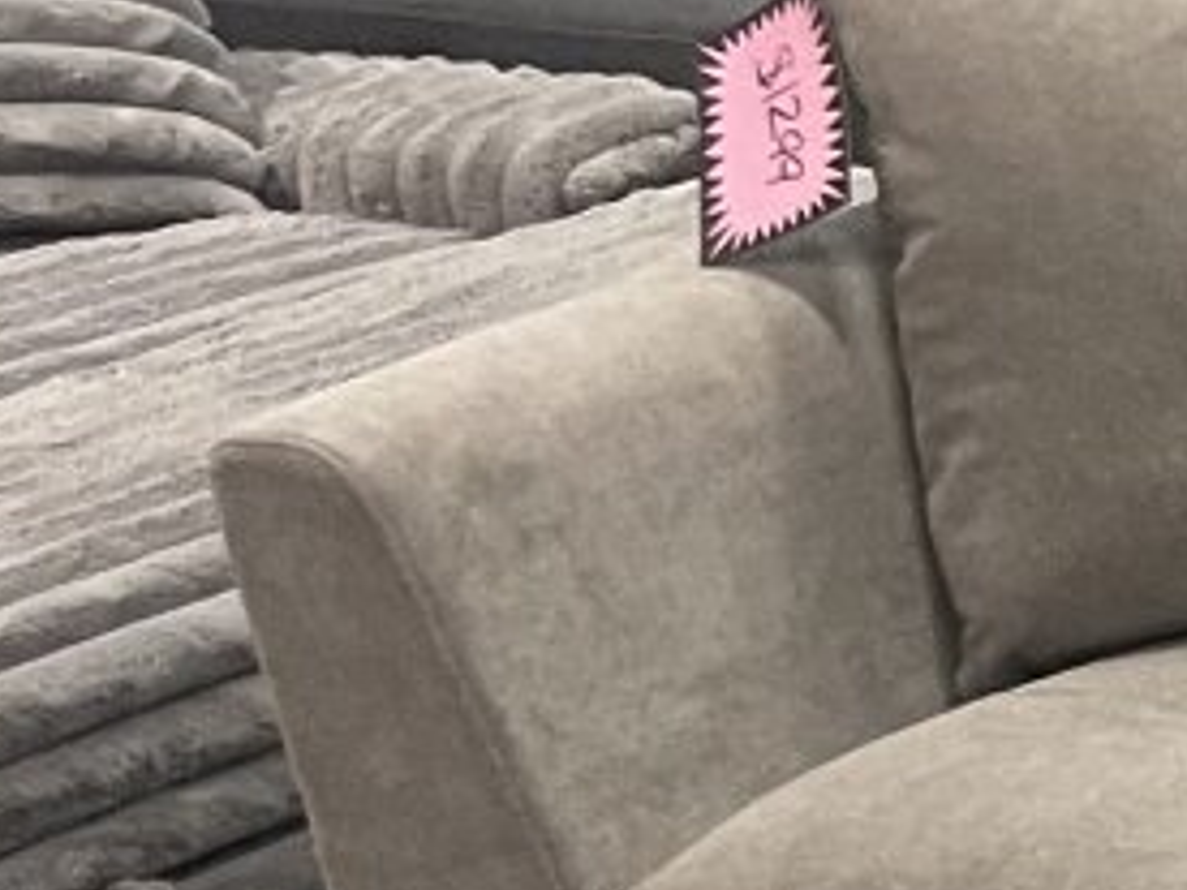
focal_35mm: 174
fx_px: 5967
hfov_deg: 9.0
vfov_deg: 8.4
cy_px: 1195
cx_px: 3686
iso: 160
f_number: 1.6
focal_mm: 5.1
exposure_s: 1/60
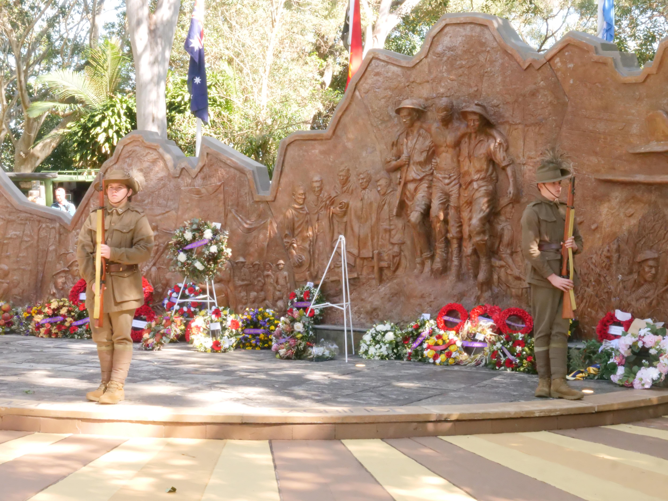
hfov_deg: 27.8
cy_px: 250
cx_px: 334
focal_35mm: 70
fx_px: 1351
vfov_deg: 21.0
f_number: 22
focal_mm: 35
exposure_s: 1/50
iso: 5000
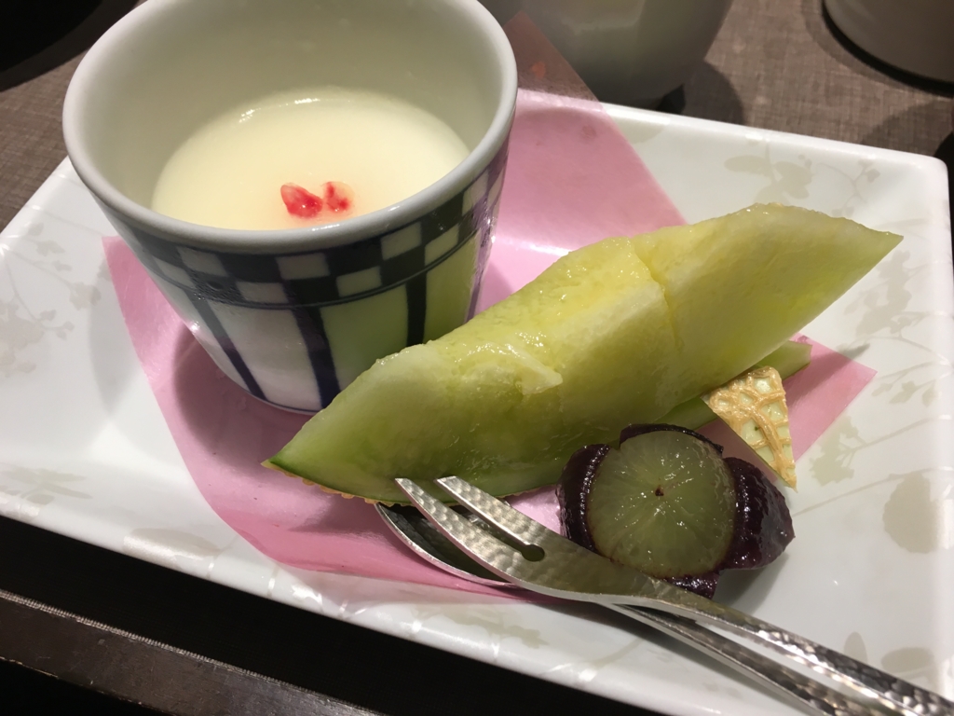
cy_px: 358
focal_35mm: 29
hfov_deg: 61.7
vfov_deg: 48.2
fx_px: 799
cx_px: 477
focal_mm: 4.15
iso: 50
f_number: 2.2
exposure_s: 1/30
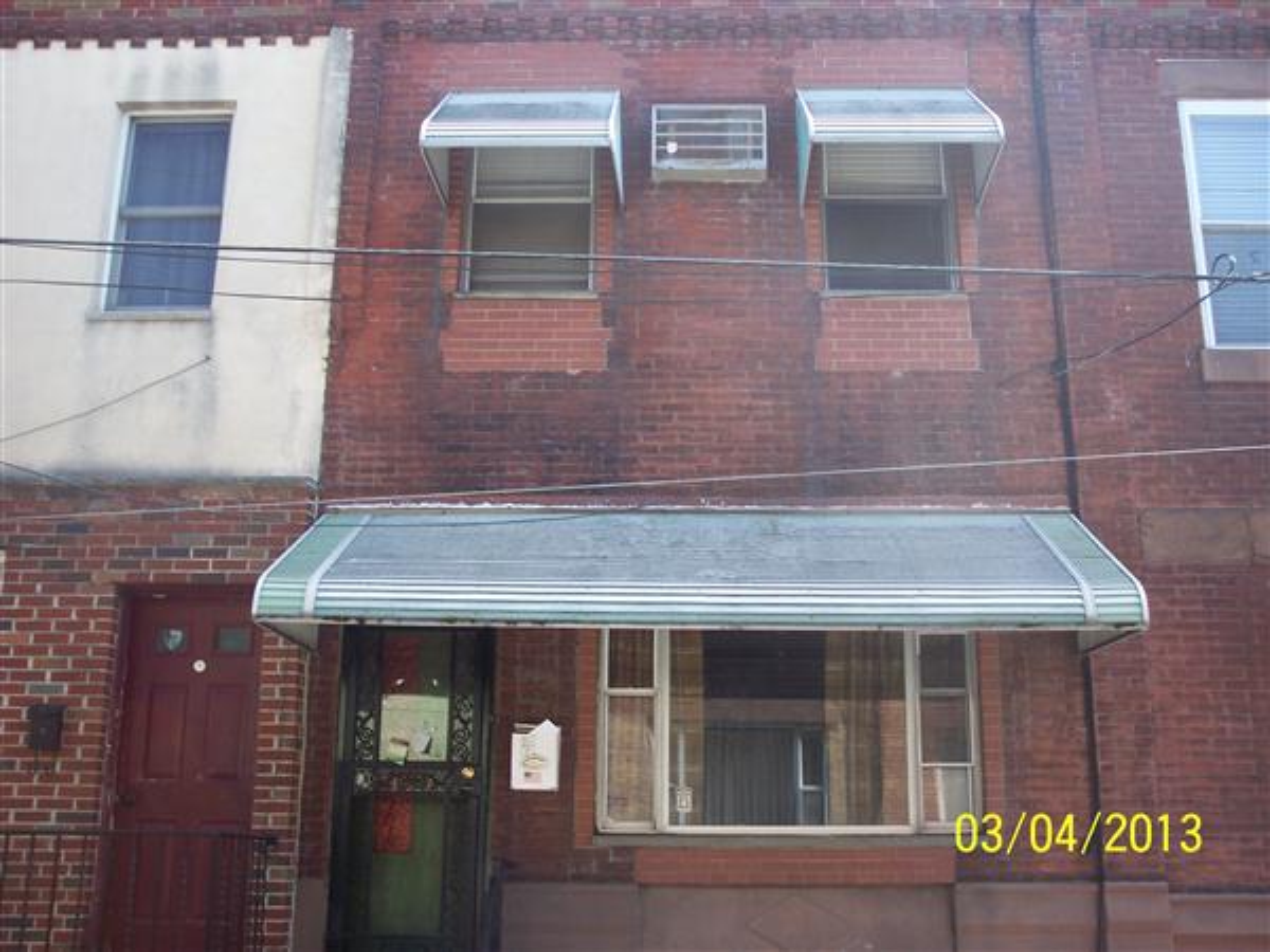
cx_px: 635
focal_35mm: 39
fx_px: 1431
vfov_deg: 36.8
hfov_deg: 47.9
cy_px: 476
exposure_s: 1/90
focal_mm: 8
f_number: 3.4
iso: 100
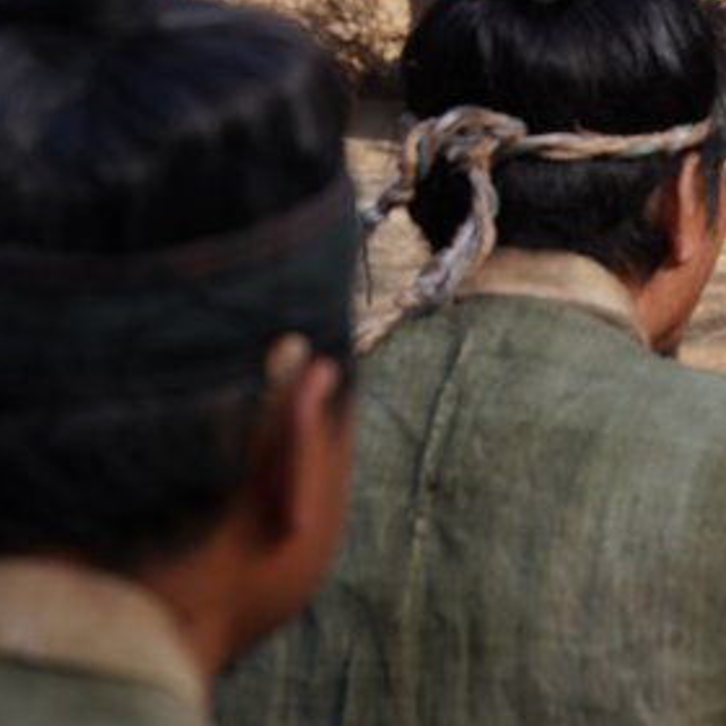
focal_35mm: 170
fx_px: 4034
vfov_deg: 10.2
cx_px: 858
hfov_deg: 10.1
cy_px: 38
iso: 100
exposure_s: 1/250
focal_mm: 70
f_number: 5.6
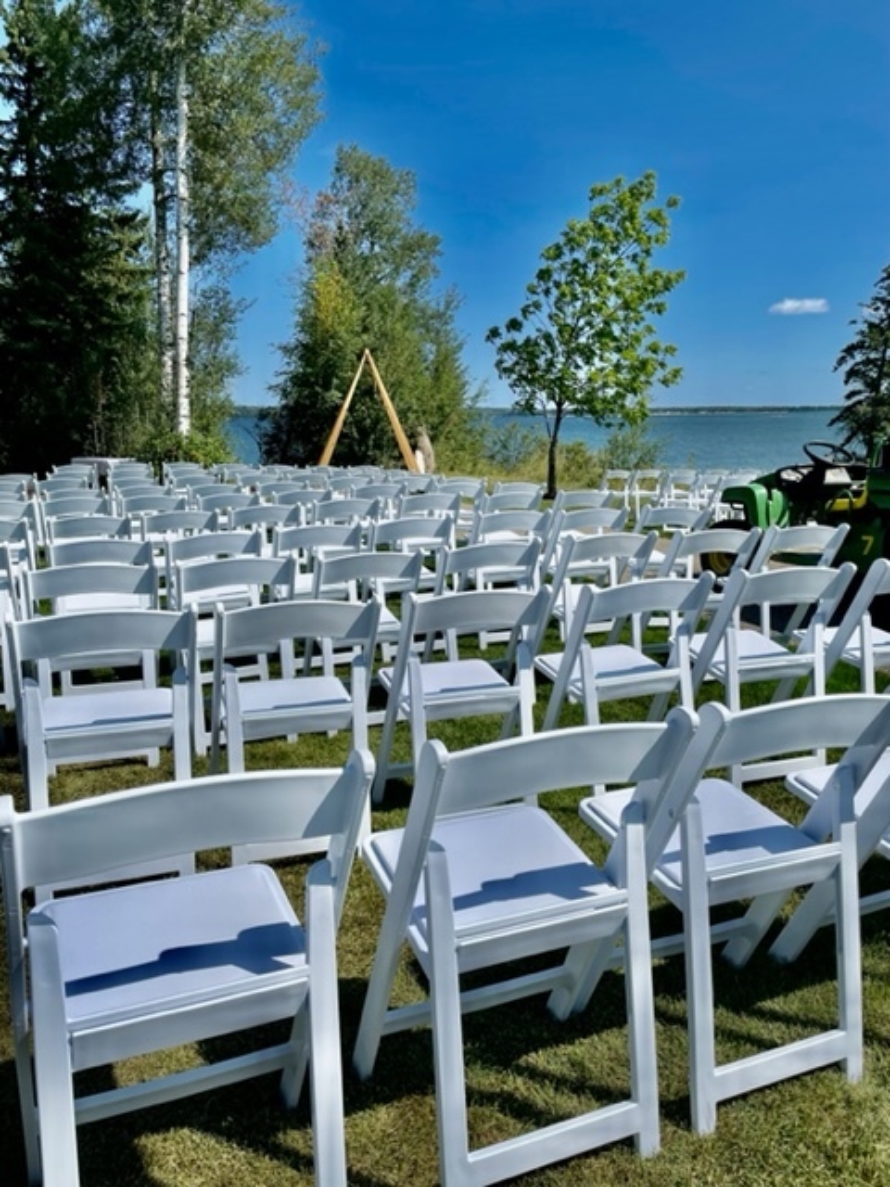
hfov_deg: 53.1
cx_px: 445
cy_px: 594
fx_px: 891
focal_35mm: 26
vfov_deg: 67.3
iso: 32
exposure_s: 1/6494
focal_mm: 4.2
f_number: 1.6
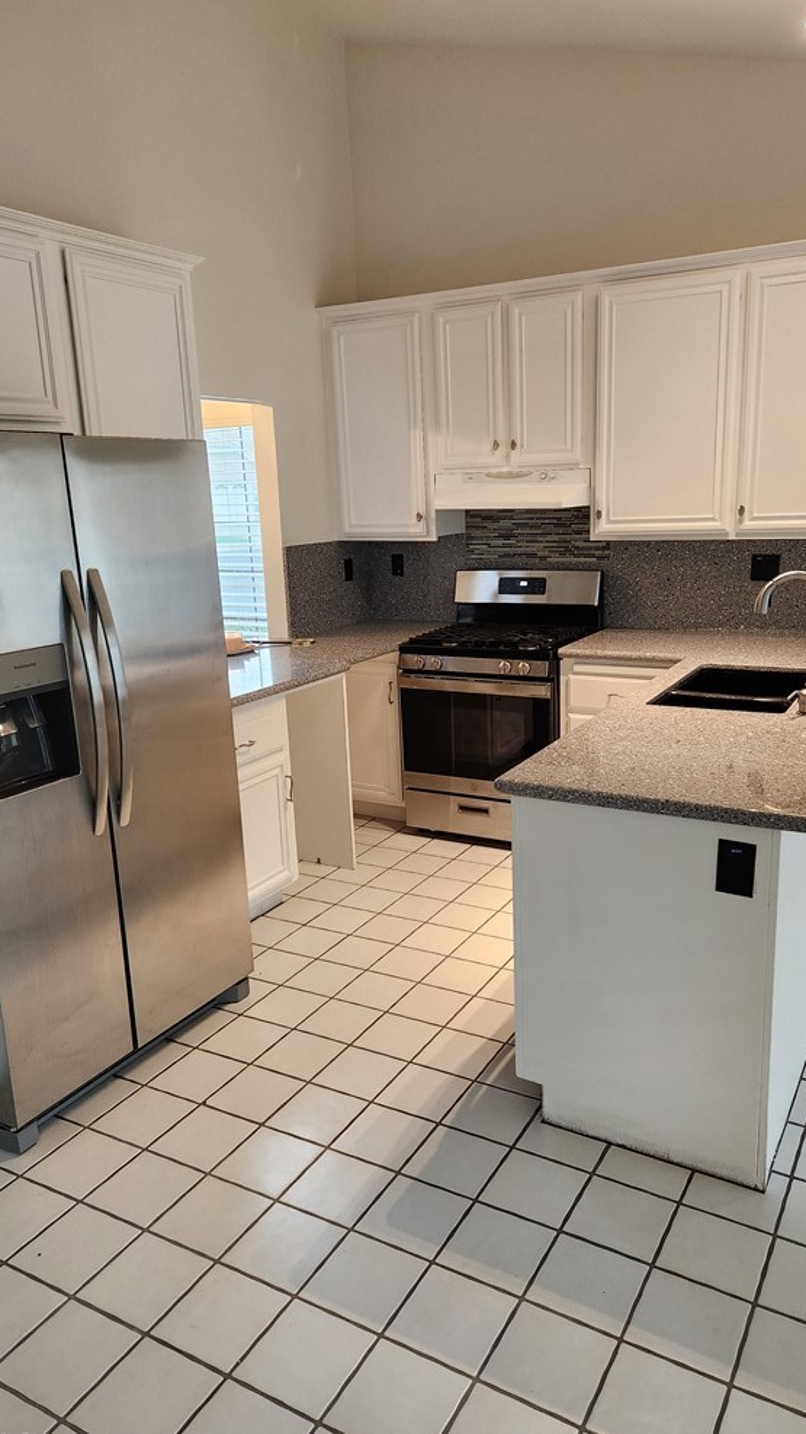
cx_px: 439
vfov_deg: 71.9
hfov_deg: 44.3
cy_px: 724
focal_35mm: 26
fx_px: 988
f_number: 1.8
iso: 320
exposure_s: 1/120
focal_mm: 5.4
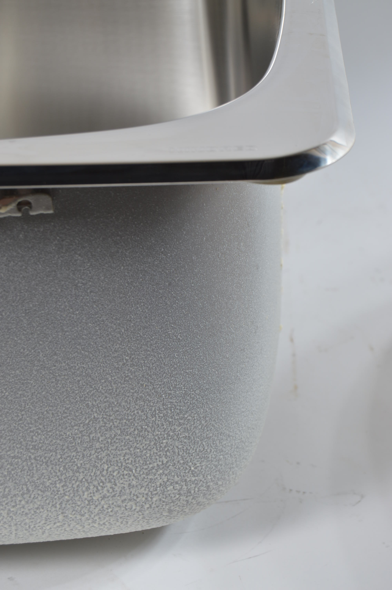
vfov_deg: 26.0
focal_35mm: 78
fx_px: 1276
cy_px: 295
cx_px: 196
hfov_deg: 17.5
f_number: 8
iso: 100
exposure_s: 1/80
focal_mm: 52
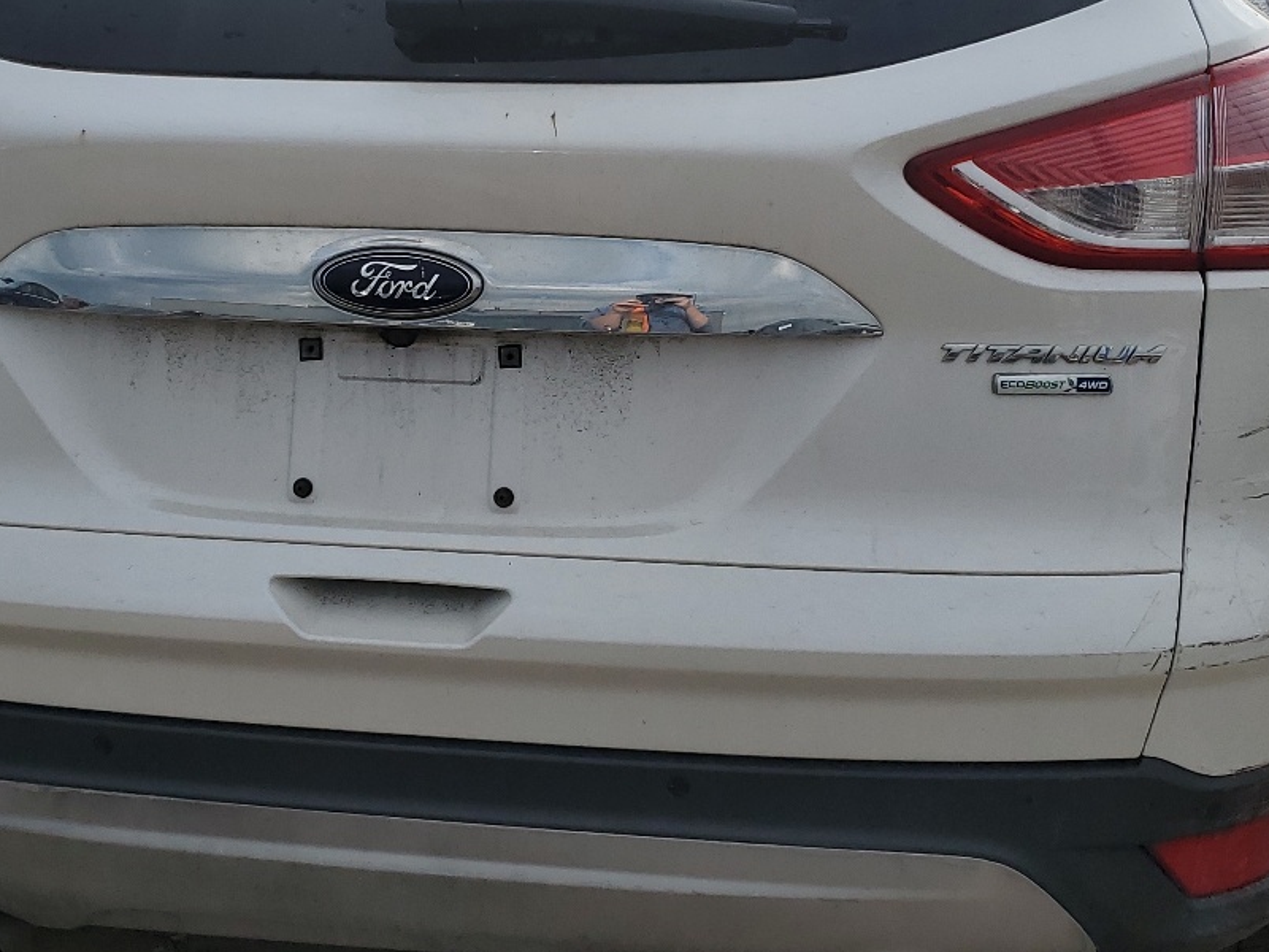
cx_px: 506
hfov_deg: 36.7
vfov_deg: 27.9
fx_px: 1906
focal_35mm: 52
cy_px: 316
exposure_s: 1/5000
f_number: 1.5
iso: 50
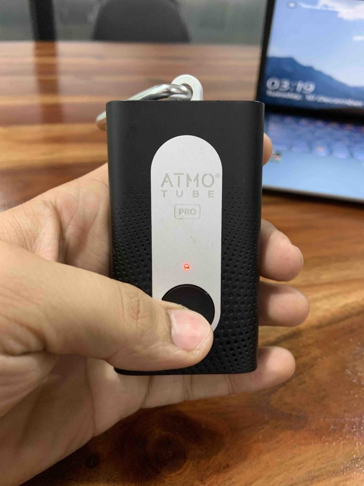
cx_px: 182
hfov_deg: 53.1
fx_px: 365
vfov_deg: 67.3
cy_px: 243
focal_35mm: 26
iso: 400
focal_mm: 4.25
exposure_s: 1/33
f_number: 1.8
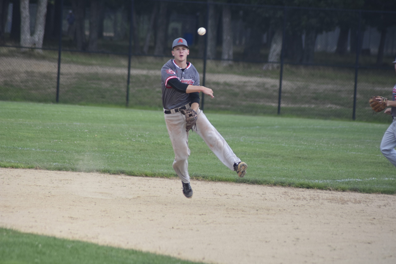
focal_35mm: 315
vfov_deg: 4.4
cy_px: 132
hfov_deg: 6.5
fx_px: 3465
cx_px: 198
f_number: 4.8
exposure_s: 1/640
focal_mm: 210
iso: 400
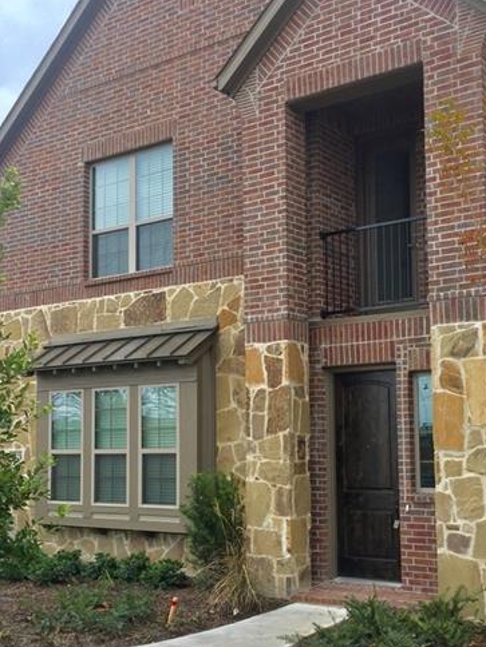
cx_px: 277
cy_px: 366
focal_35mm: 46
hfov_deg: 31.5
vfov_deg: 41.2
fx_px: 861
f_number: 2.2
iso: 32
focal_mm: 4.15
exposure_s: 1/280
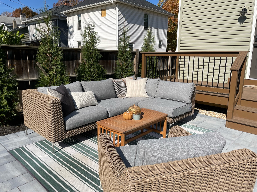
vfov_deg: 53.0
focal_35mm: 26
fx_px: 193
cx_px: 128
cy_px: 96
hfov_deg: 67.3
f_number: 1.6
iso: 32
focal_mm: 4.2
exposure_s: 1/4464
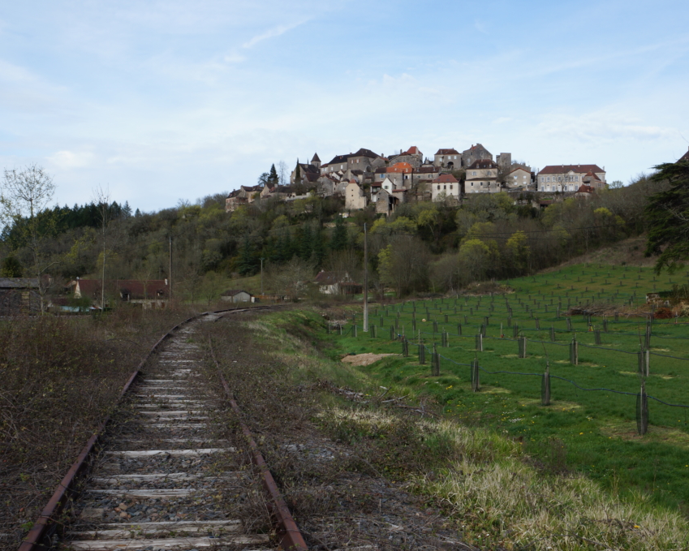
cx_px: 361
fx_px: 836
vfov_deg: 36.5
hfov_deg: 44.8
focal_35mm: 41
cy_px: 275
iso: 100
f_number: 10
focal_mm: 24
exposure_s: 1/100
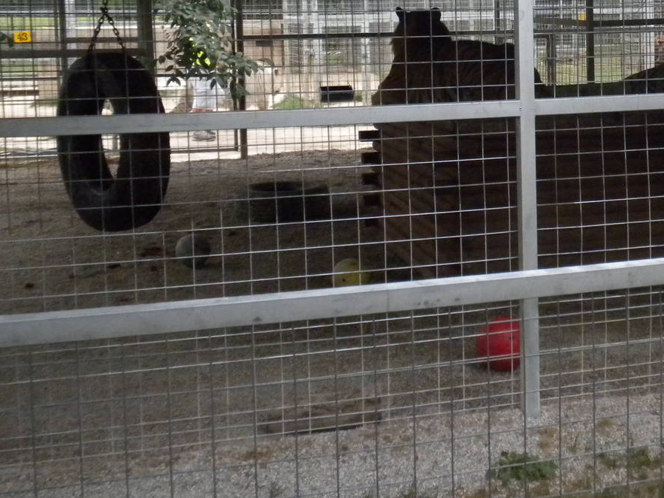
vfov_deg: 21.6
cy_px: 82
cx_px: 569
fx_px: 1285
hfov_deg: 28.1
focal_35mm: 67
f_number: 3.5
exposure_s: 1/513
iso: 400
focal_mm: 6.6
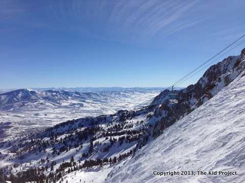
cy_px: 92
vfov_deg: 42.9
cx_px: 122
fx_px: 234
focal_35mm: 33
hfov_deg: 55.4
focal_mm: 4.13
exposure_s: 1/4525
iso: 50
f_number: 2.4
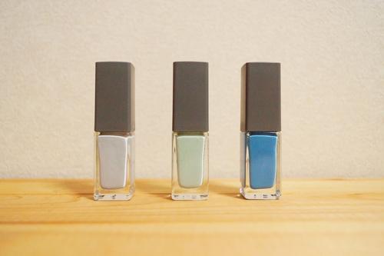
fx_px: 384
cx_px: 192
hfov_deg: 53.1
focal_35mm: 36
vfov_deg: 36.8
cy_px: 128
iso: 1600
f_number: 4
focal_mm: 24
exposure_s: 1/200
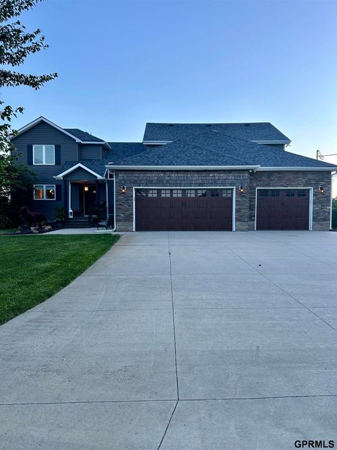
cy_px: 225
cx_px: 168
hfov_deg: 56.8
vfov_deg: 71.6
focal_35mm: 24
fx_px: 312
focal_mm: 6.86
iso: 80
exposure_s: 1/121
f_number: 1.78
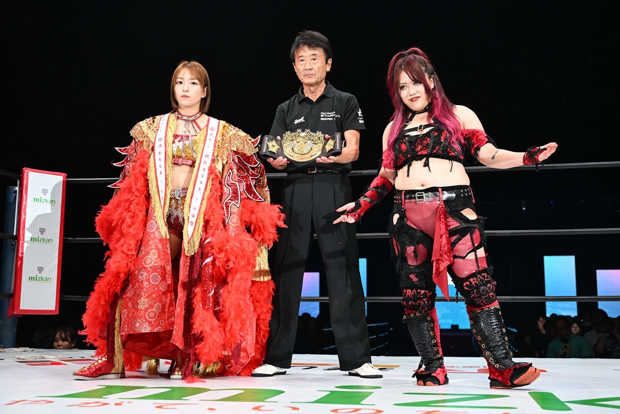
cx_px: 310
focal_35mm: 42
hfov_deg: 46.4
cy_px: 207
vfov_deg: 31.9
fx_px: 723
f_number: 4
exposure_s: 1/640
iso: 1250
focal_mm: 42
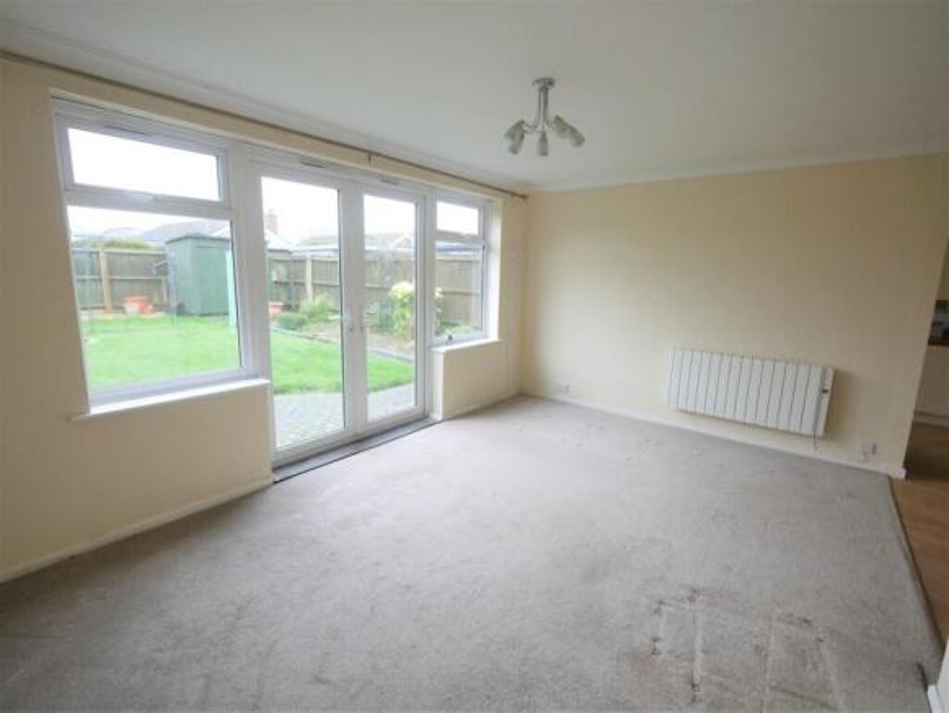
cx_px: 474
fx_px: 439
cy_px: 356
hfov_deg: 94.5
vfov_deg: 78.1
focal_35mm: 16
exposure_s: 1/60
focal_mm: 8
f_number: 4
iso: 200
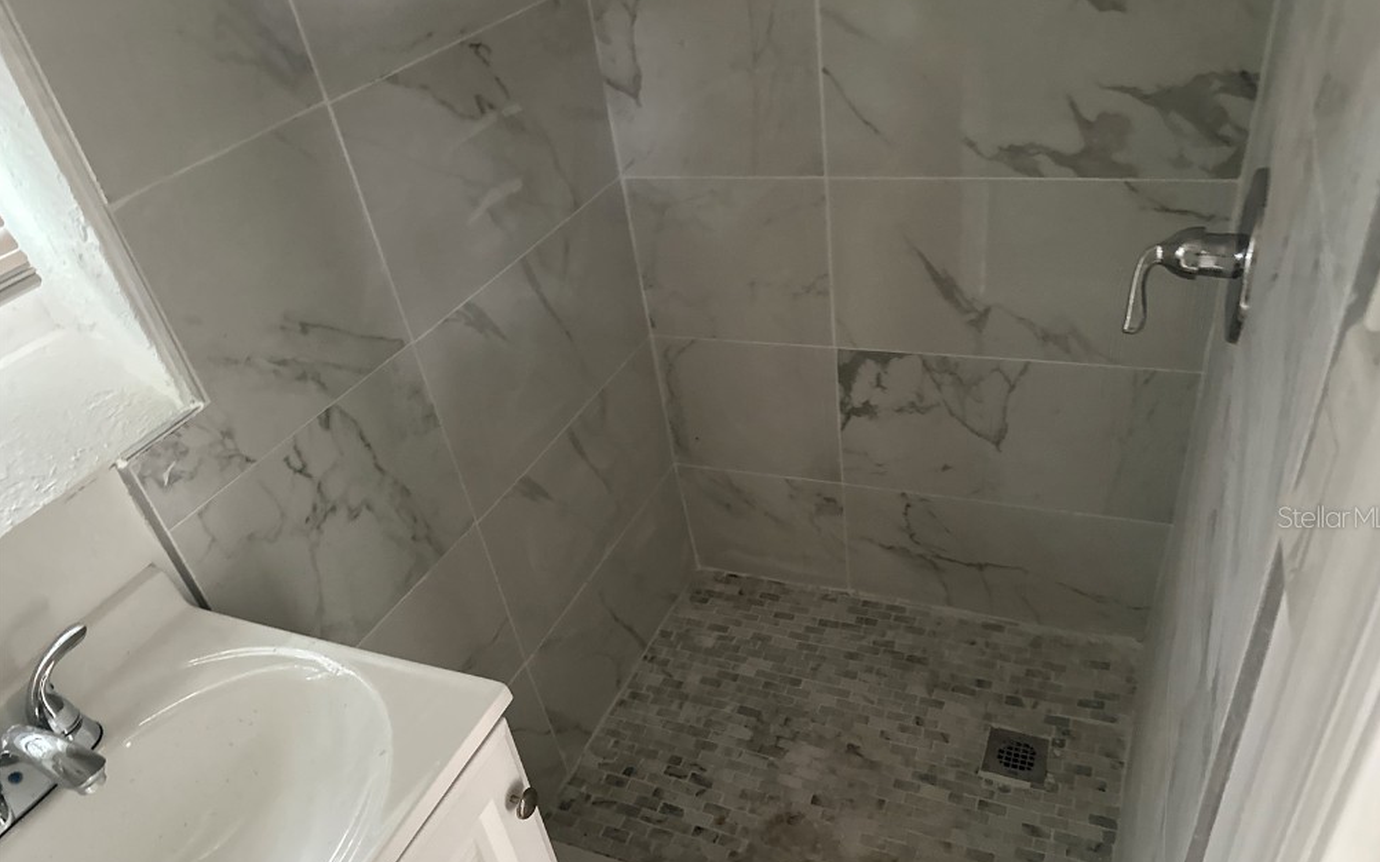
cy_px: 516
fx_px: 978
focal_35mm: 26
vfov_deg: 47.3
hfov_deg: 70.4
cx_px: 702
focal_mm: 6.86
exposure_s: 1/48
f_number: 1.78
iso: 1000
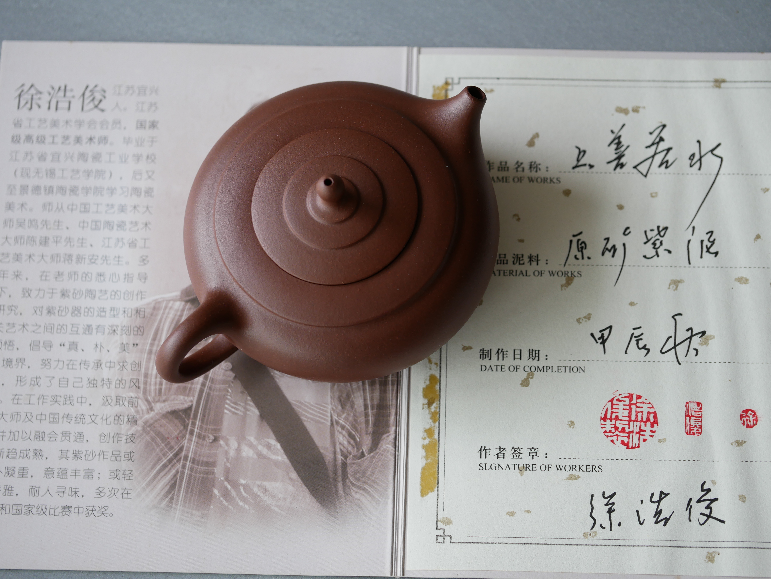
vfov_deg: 16.4
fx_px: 2005
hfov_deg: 21.8
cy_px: 290
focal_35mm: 90
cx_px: 386
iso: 200
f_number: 3.2
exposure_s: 1/200
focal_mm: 45
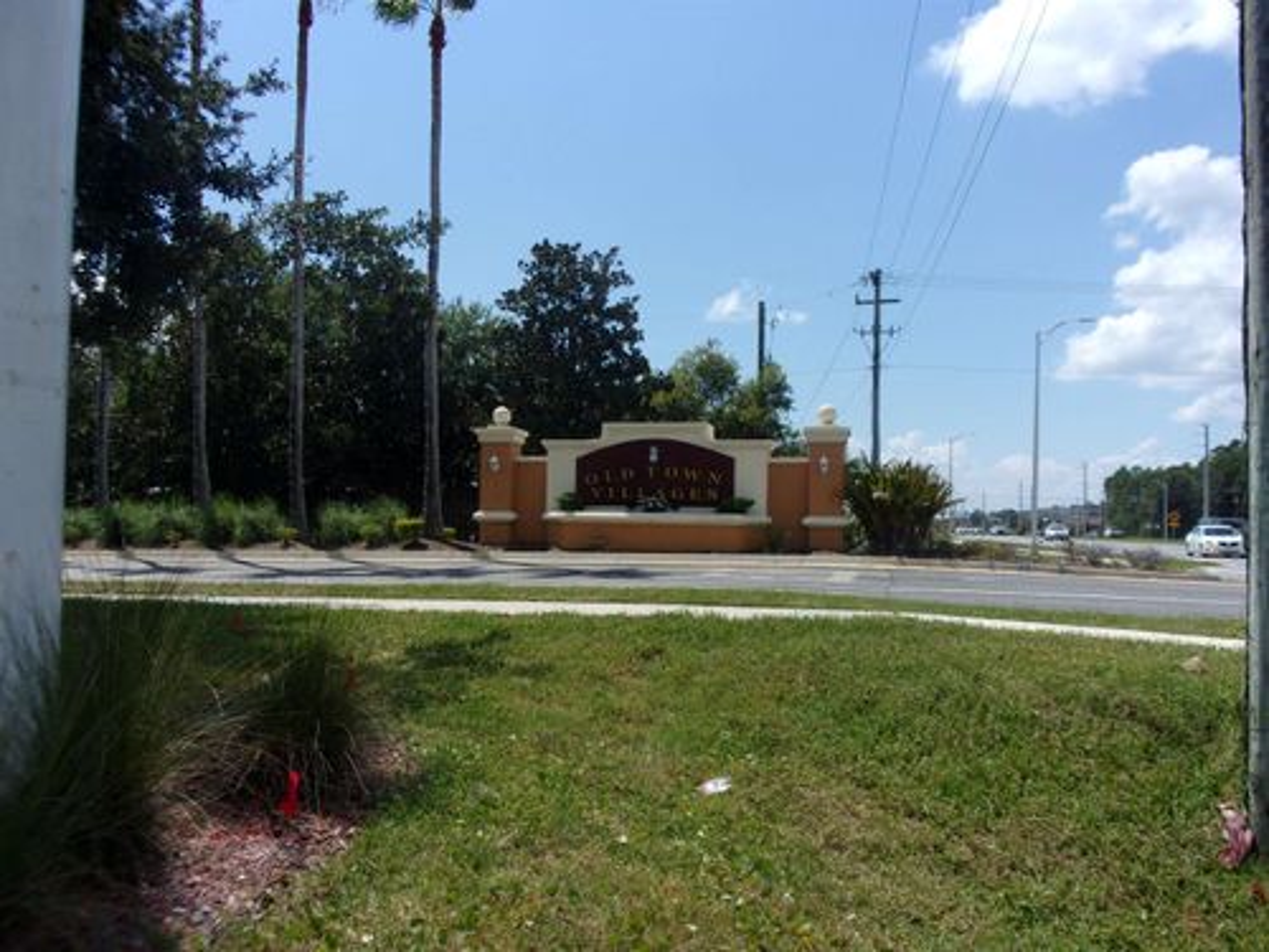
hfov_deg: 63.4
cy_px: 476
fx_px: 1026
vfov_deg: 49.7
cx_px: 634
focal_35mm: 28
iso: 80
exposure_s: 1/100
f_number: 10.8
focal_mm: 5.1
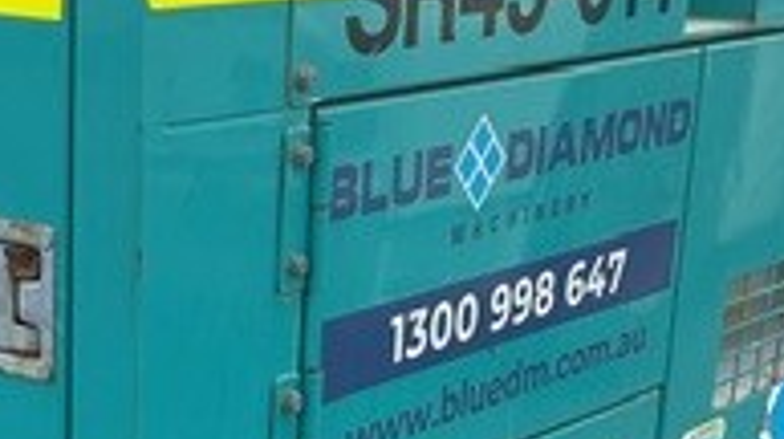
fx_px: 2180
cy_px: 565
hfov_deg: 20.1
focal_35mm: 105
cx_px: 114
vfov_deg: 11.2
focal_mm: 3
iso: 16
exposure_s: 1/962
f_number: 1.8
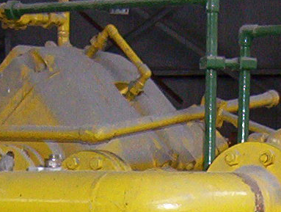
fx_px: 1350
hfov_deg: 11.9
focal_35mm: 166
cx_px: 200
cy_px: 414
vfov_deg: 8.5
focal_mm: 5.26
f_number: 3.84
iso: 140
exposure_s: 1/60
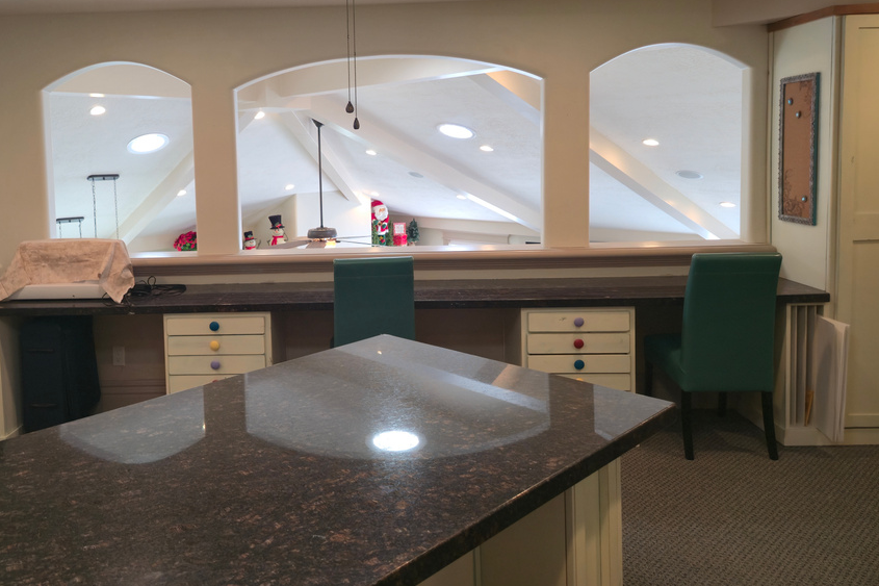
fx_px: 708
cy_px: 209
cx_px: 348
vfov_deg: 44.5
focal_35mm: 29
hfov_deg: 63.1
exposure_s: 1/60
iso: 80
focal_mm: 6.3
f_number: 1.7
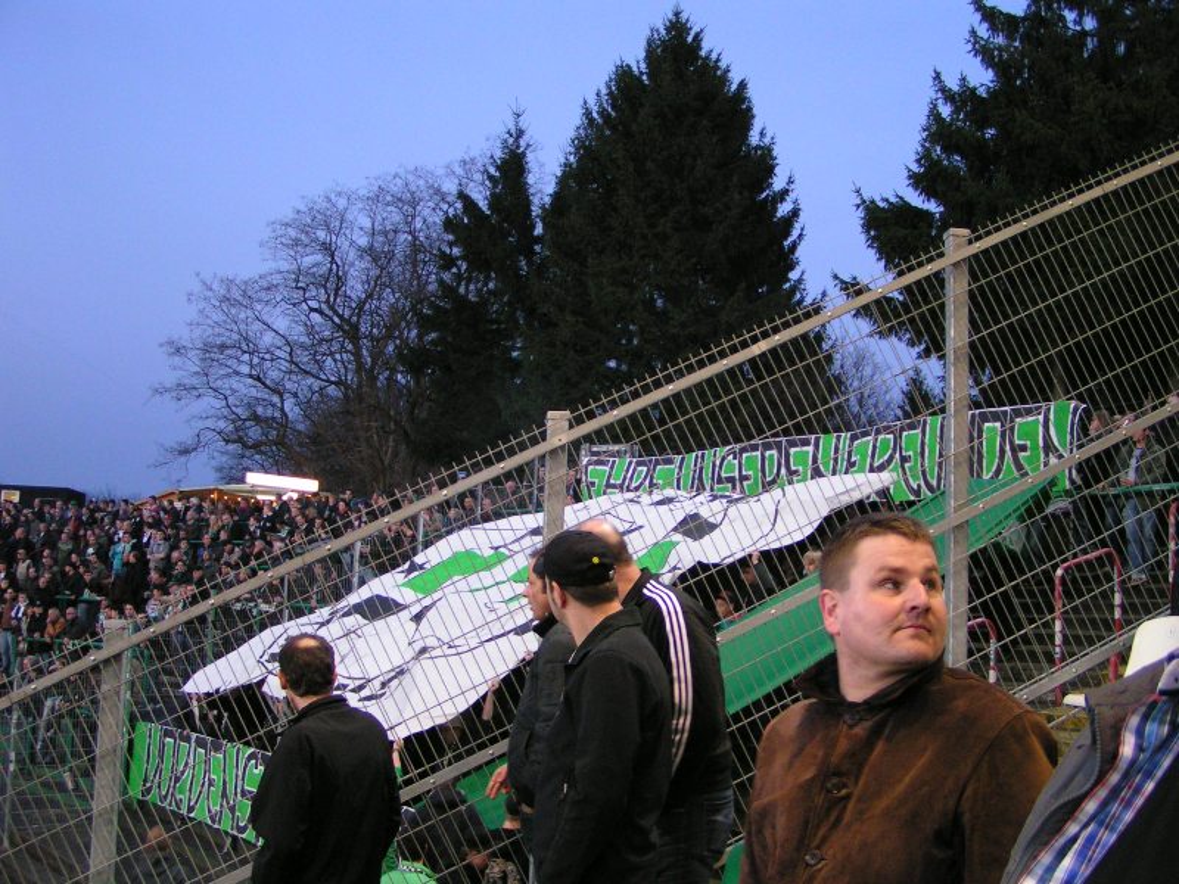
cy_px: 442
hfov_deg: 49.0
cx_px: 590
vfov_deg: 37.7
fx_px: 1294
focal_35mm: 38
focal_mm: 5.8
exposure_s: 1/25
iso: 200
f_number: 2.8
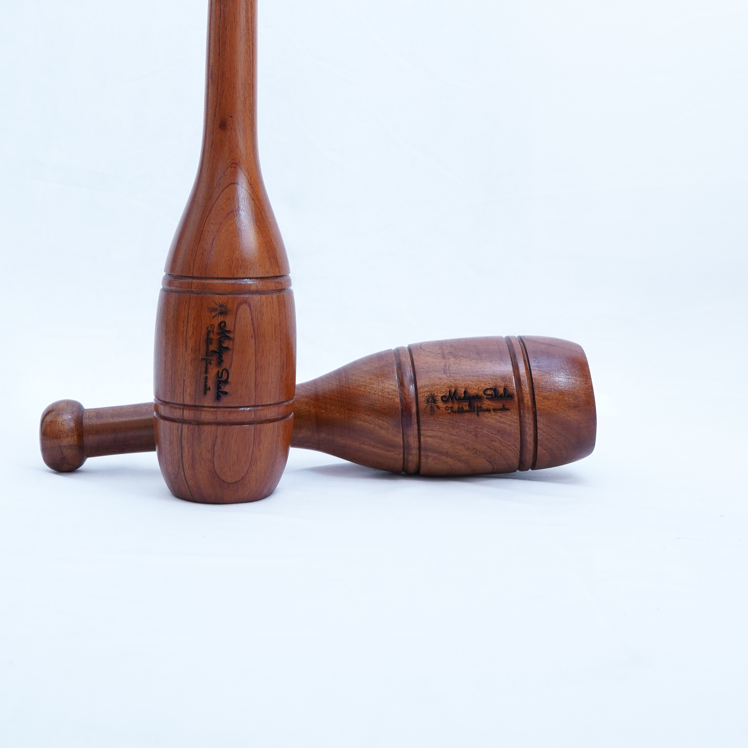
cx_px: 325
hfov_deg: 30.0
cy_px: -57
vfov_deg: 27.7
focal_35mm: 57
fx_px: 1393
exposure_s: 1/200
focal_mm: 29
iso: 400
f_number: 6.3
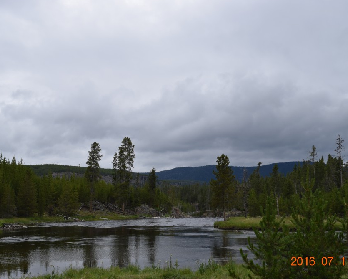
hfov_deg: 39.9
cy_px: 140
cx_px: 179
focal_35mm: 47
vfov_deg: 32.4
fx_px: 480
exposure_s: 1/320
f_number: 9
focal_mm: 27
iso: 200
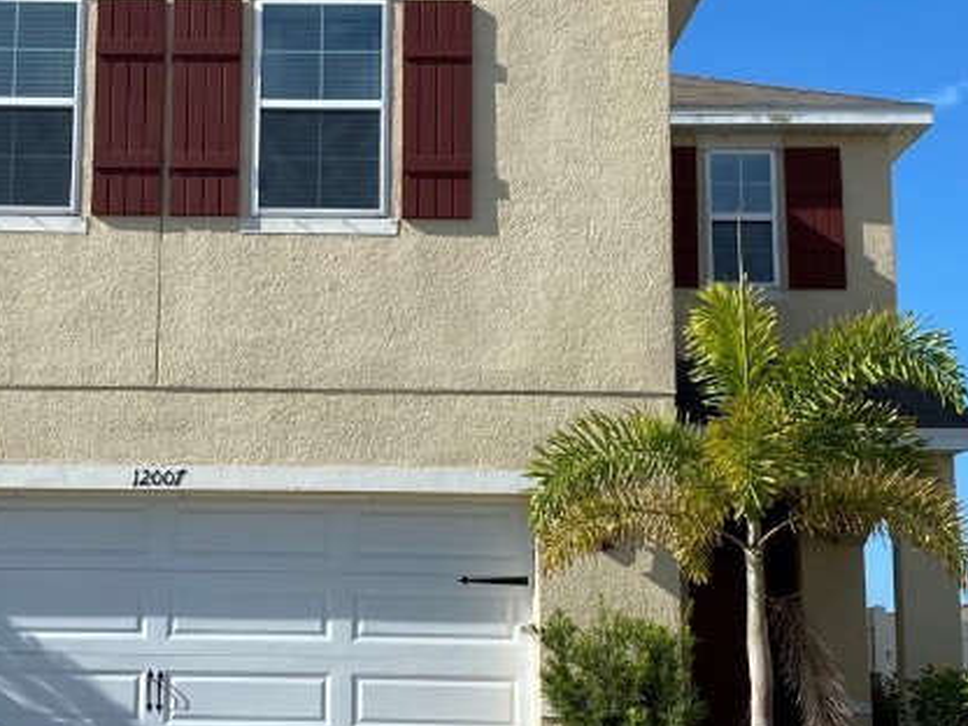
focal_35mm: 64
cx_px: 286
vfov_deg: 22.9
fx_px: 1790
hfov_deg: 29.9
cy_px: 347
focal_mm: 4.25
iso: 32
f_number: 1.8
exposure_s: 1/2817
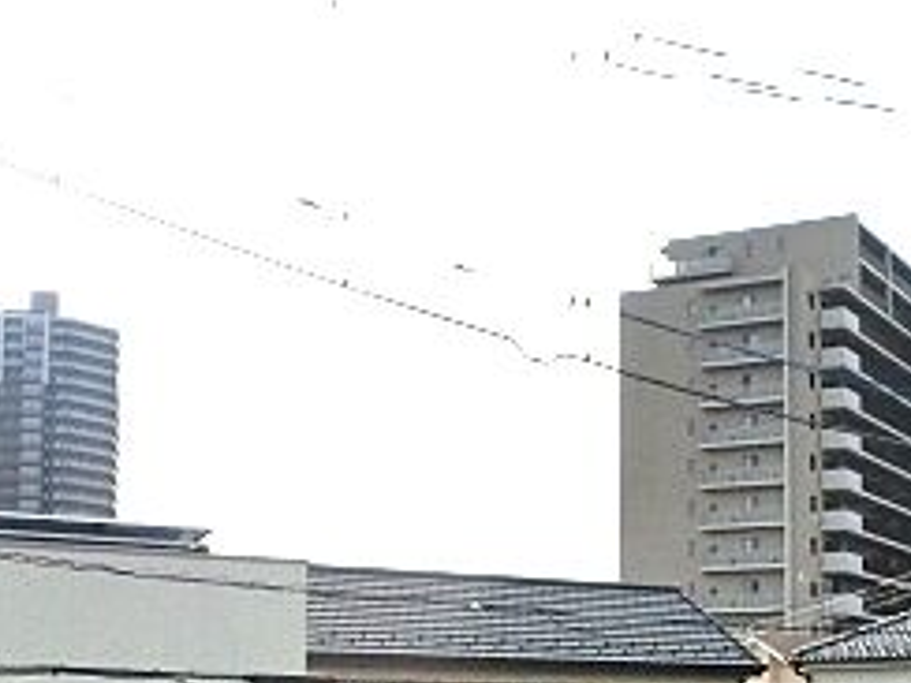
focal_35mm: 63
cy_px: 586
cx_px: 463
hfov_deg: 30.7
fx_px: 1658
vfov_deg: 22.8
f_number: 7.9
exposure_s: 1/1000
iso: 250
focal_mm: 4.24
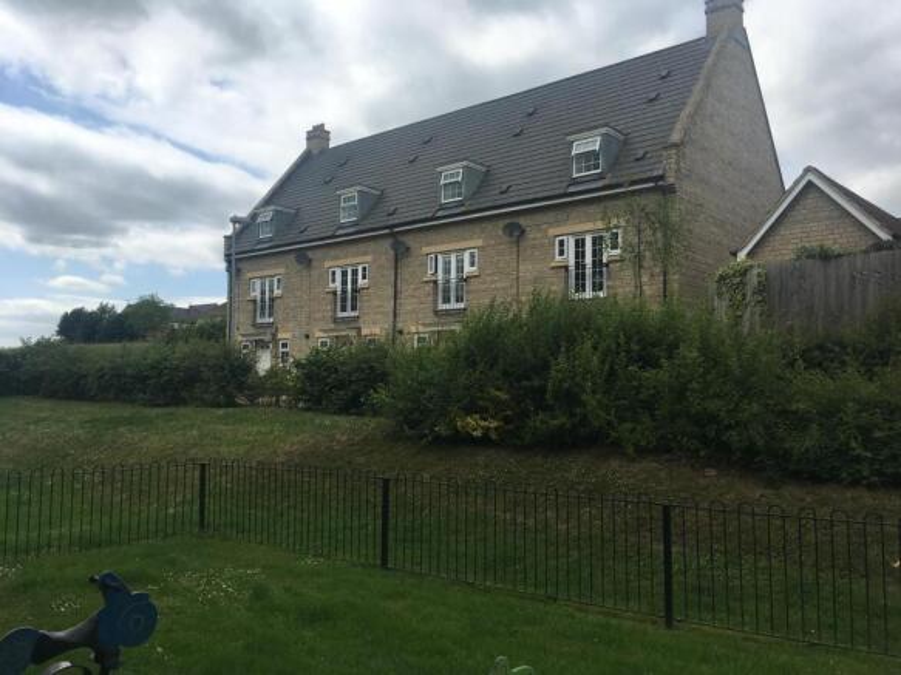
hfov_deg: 61.7
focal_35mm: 29
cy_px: 338
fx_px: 755
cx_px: 450
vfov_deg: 48.2
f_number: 2.2
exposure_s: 1/1789
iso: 25
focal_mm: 4.15
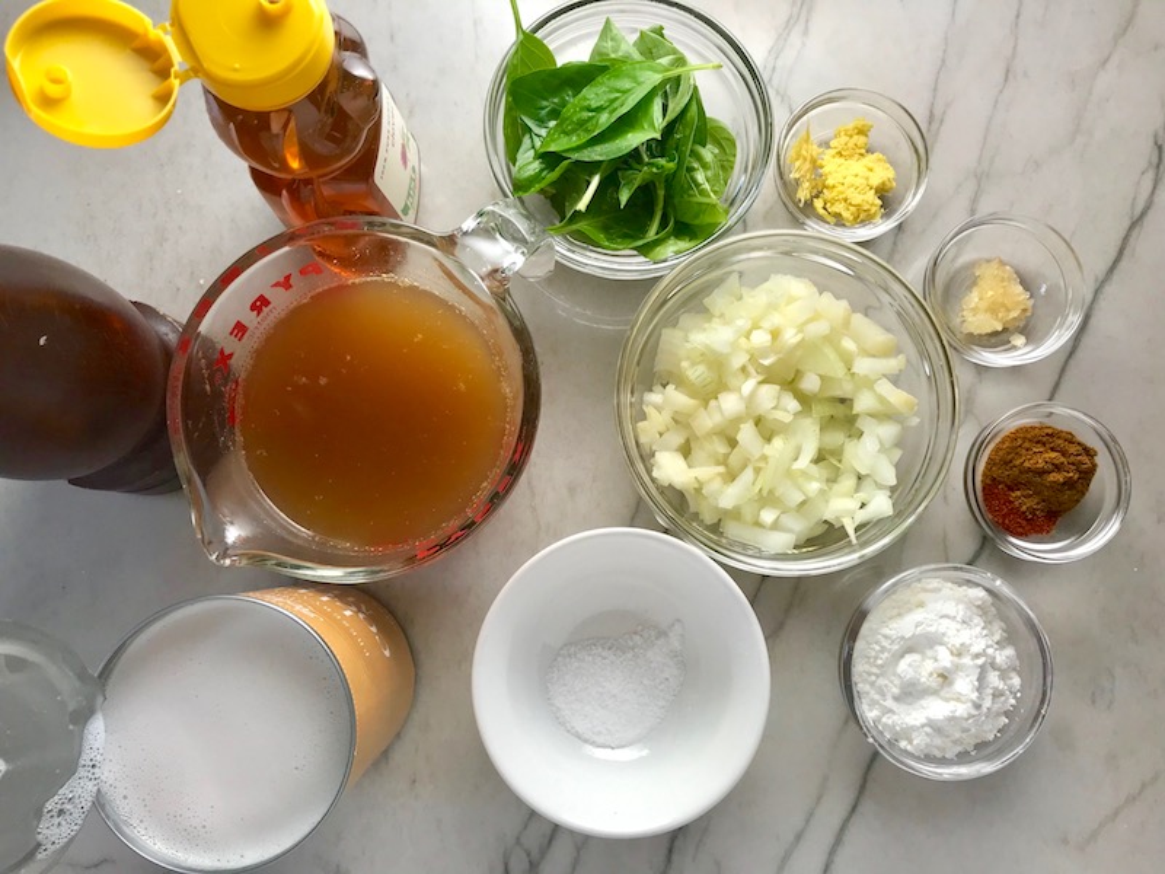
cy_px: 437
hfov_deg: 63.4
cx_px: 582
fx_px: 942
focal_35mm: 28
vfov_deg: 49.7
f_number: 1.8
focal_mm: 3.99
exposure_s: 1/120
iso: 32
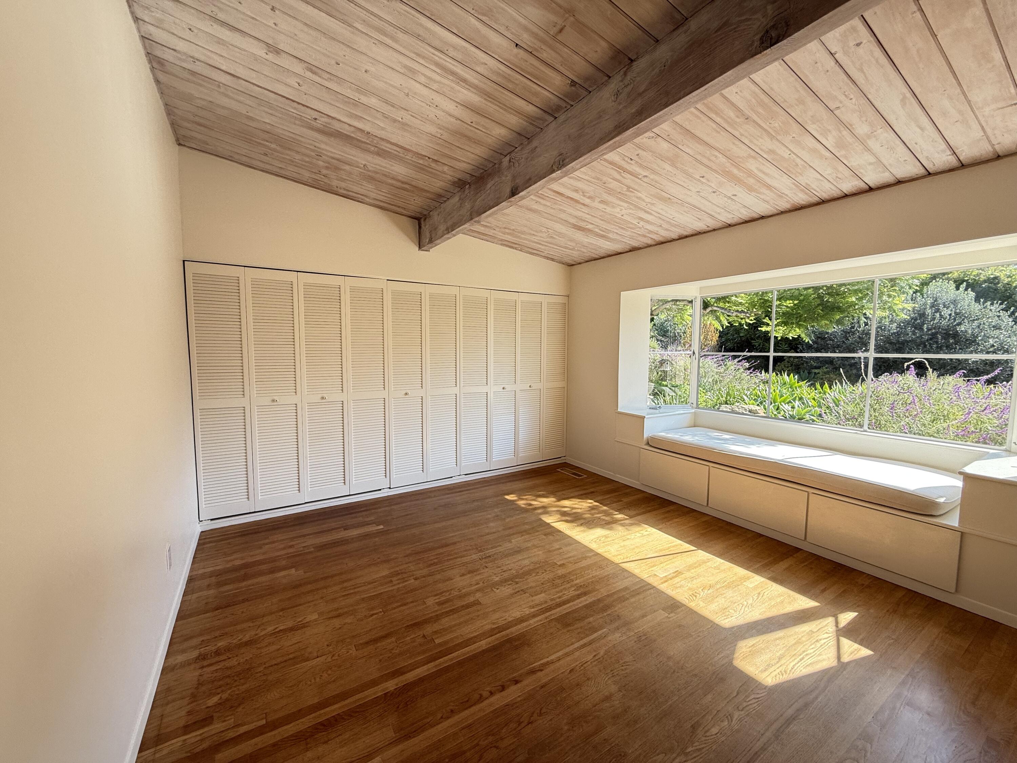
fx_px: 411
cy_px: 382
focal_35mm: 14
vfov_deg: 85.7
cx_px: 508
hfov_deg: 102.1
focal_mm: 2.22
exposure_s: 1/173
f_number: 2.2
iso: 64
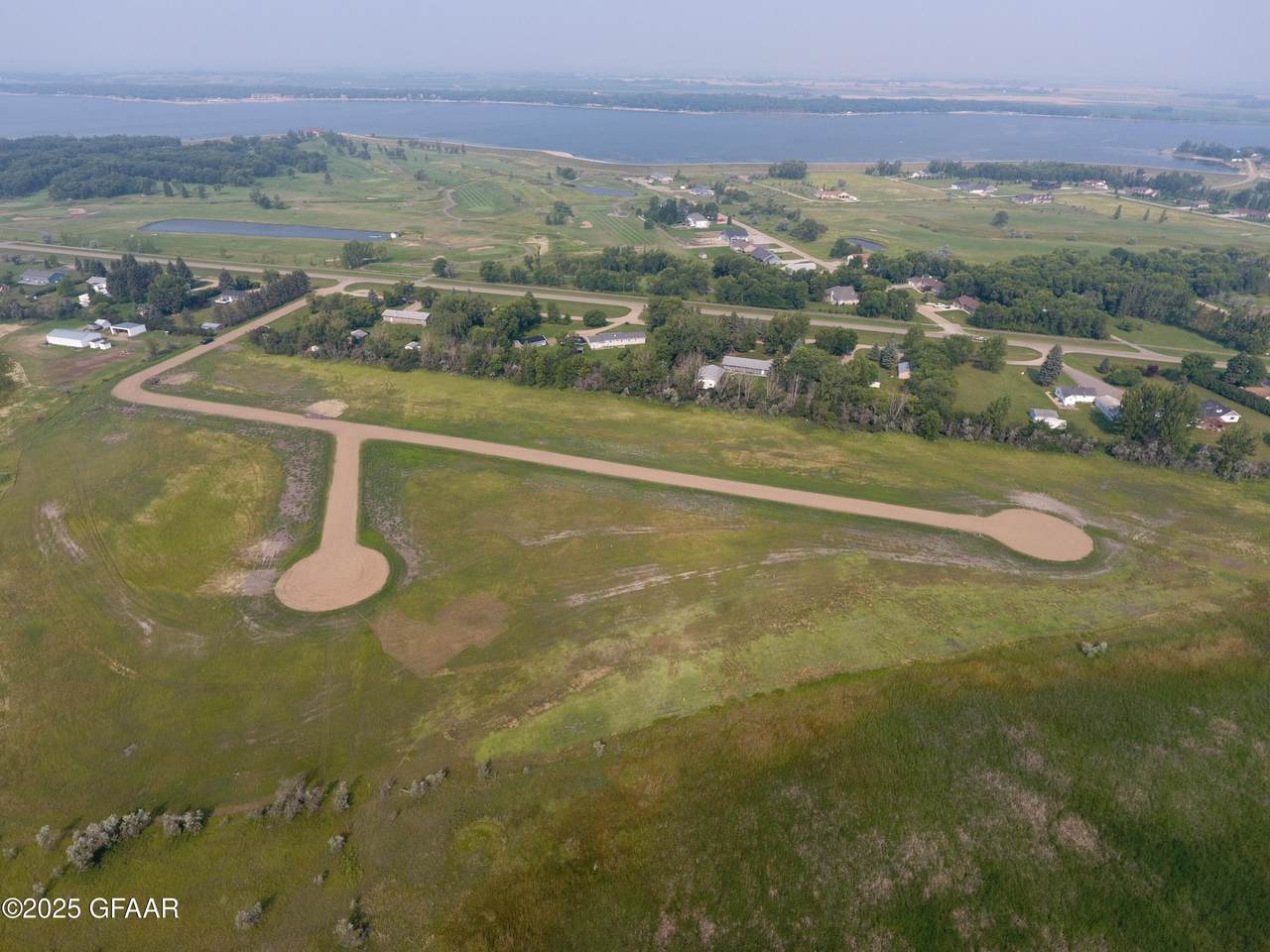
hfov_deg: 81.7
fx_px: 734
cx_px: 635
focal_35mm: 20
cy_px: 476
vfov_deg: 66.0
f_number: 2.8
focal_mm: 3.61
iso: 100
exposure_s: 1/713
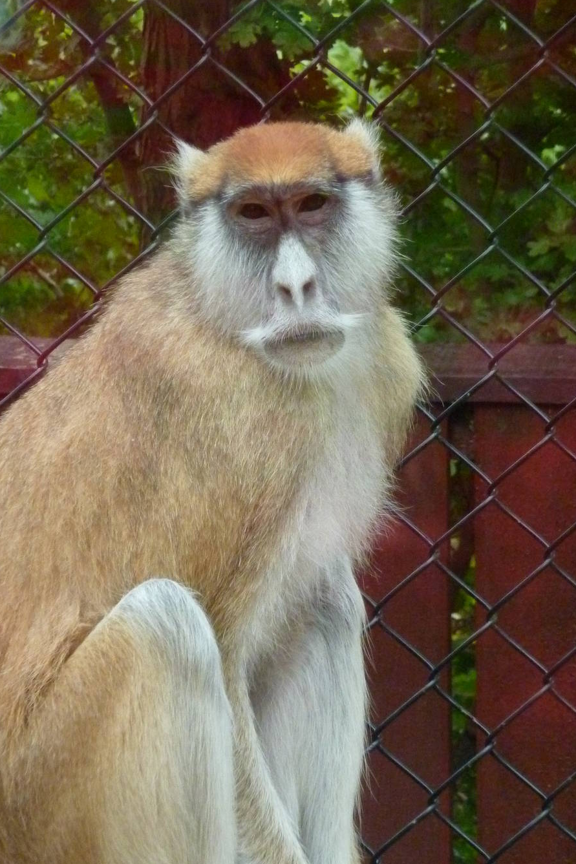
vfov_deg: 6.0
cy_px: 447
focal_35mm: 346
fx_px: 8306
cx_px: 257
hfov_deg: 4.0
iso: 800
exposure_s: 1/250
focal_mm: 45.7
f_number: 4.8
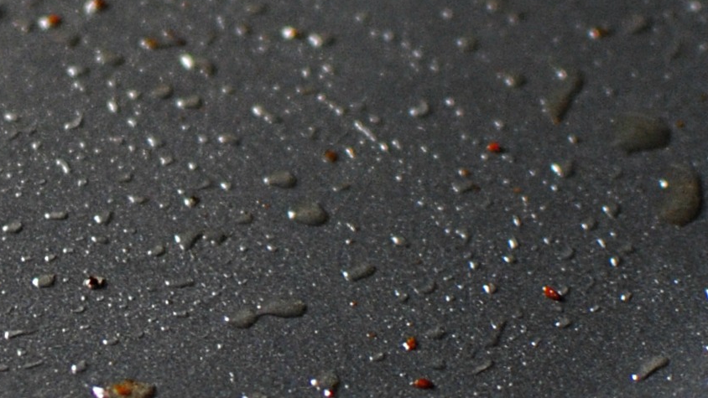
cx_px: -42
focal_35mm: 206
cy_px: 10
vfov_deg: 5.9
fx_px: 3867
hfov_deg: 10.4
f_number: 2
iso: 400
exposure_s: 1/80
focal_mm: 35
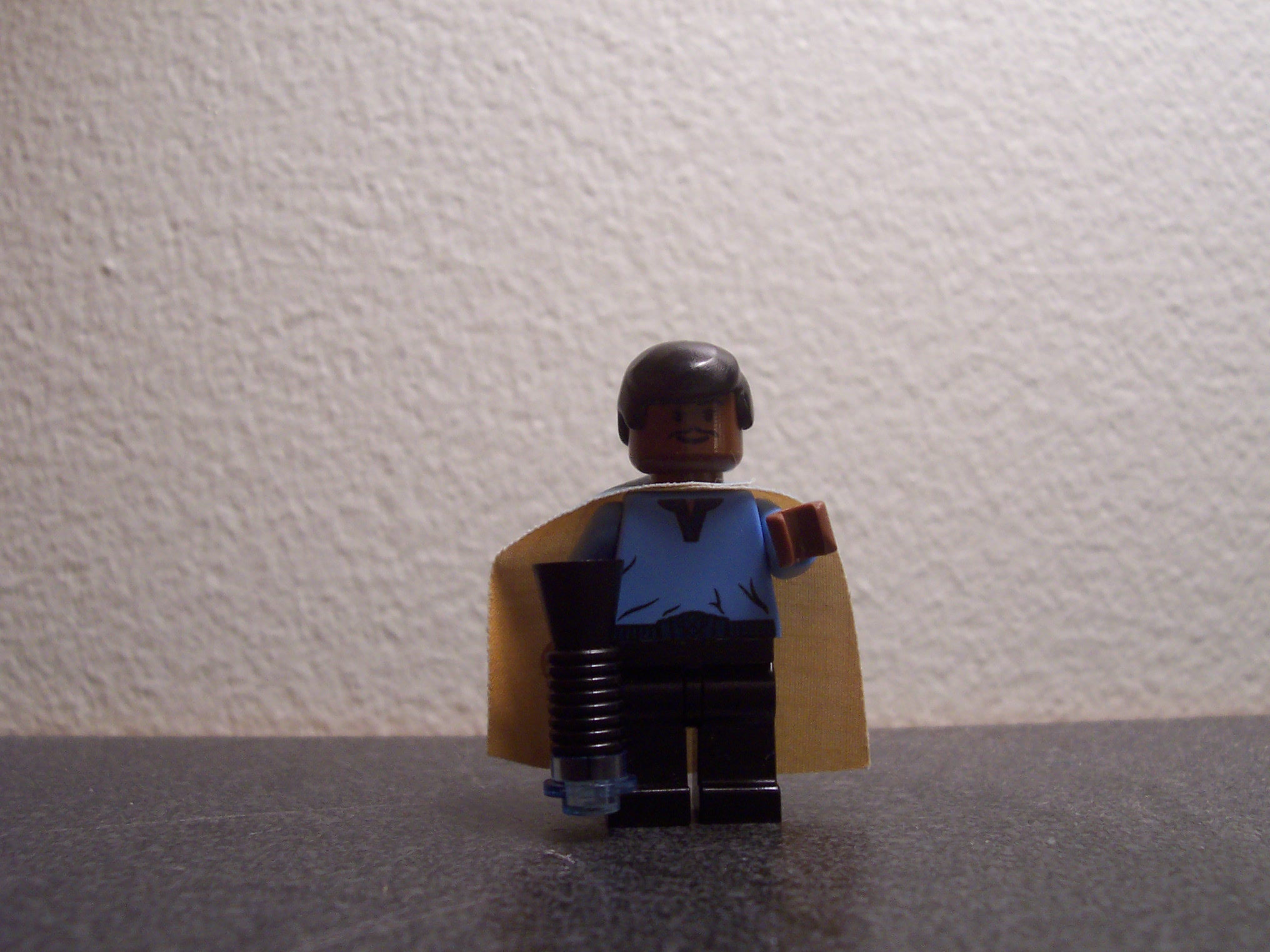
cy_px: 476
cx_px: 635
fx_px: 1357
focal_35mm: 37
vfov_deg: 38.7
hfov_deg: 50.1
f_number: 2.8
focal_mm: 5.6
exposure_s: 1/30
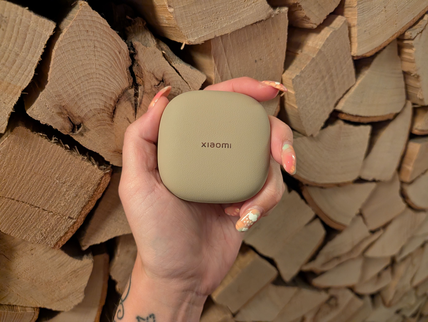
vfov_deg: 56.9
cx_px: 214
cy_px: 161
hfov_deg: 71.5
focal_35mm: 24
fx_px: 297
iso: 2802
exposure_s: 1/25
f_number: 1.68
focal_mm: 6.9
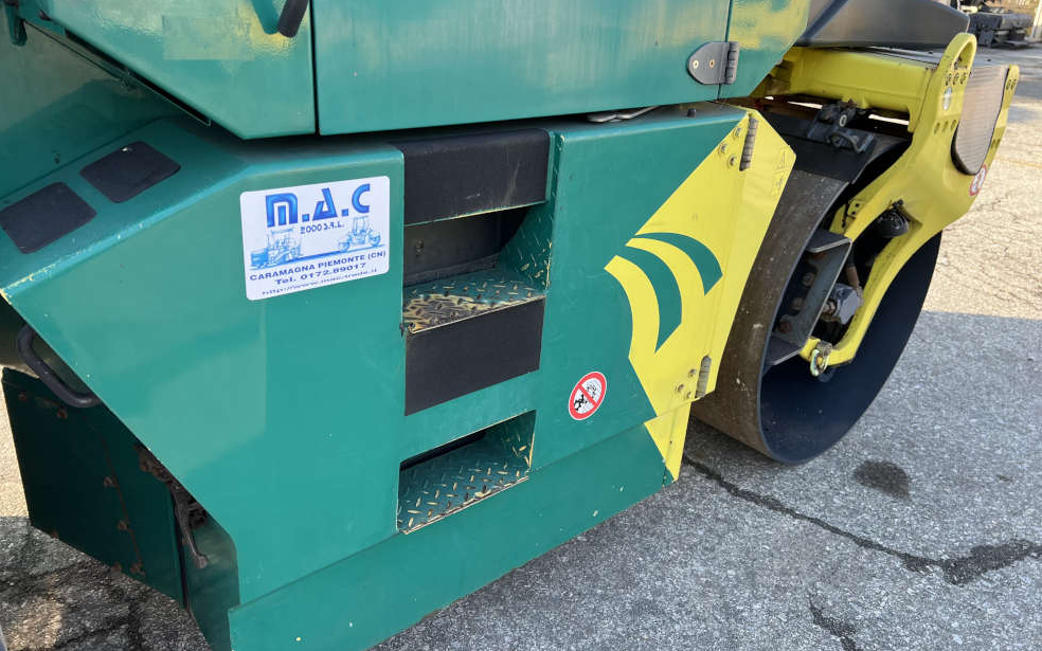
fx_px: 795
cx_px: 514
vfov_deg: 44.5
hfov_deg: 66.5
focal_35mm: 28
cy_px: 288
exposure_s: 1/306
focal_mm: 5.7
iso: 50
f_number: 1.5
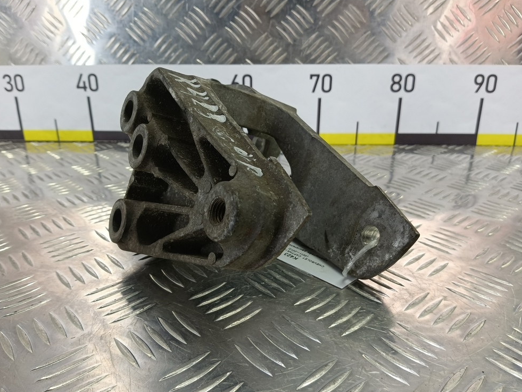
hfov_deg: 71.6
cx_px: 252
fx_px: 362
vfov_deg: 56.8
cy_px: 201
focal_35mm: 24
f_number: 1.6
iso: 102
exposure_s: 1/50
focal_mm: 4.11
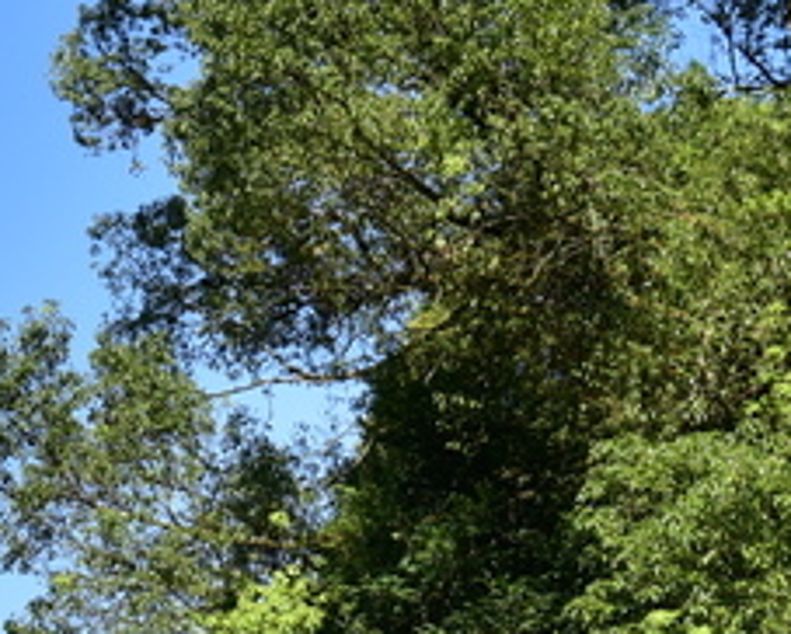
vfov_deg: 12.1
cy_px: 428
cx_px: 49
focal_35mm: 127
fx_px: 2976
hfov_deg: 14.9
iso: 100
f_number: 7.1
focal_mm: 30
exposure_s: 1/200
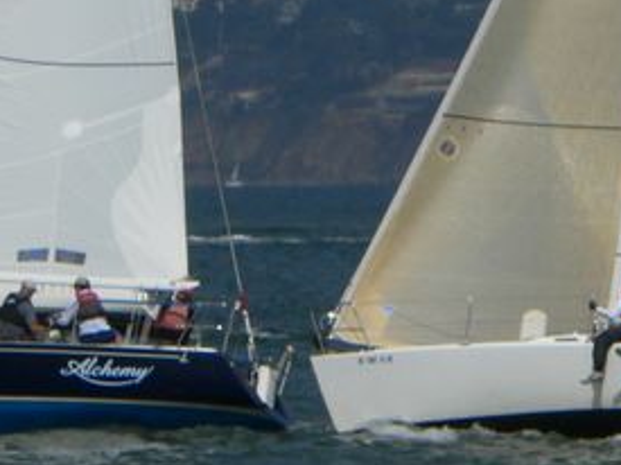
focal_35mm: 861
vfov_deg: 1.7
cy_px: -99
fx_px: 15439
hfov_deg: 2.3
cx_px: 357
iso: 80
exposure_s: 1/1000
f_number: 6.5
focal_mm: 49.2
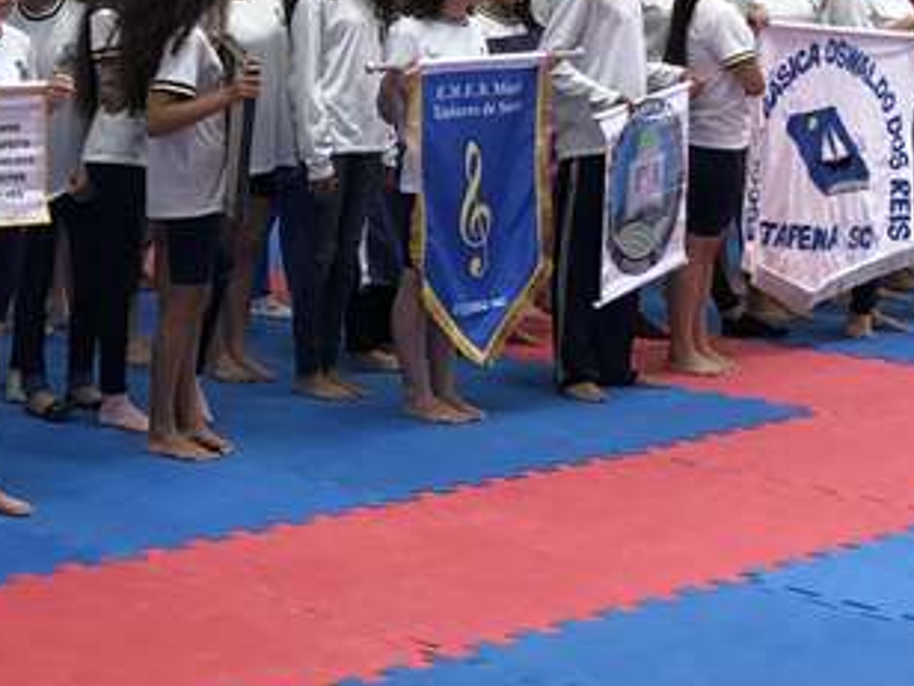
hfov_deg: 20.4
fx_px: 2456
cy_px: 241
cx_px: 6
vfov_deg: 15.9
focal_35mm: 93
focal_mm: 3.99
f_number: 1.8
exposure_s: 1/120
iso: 80
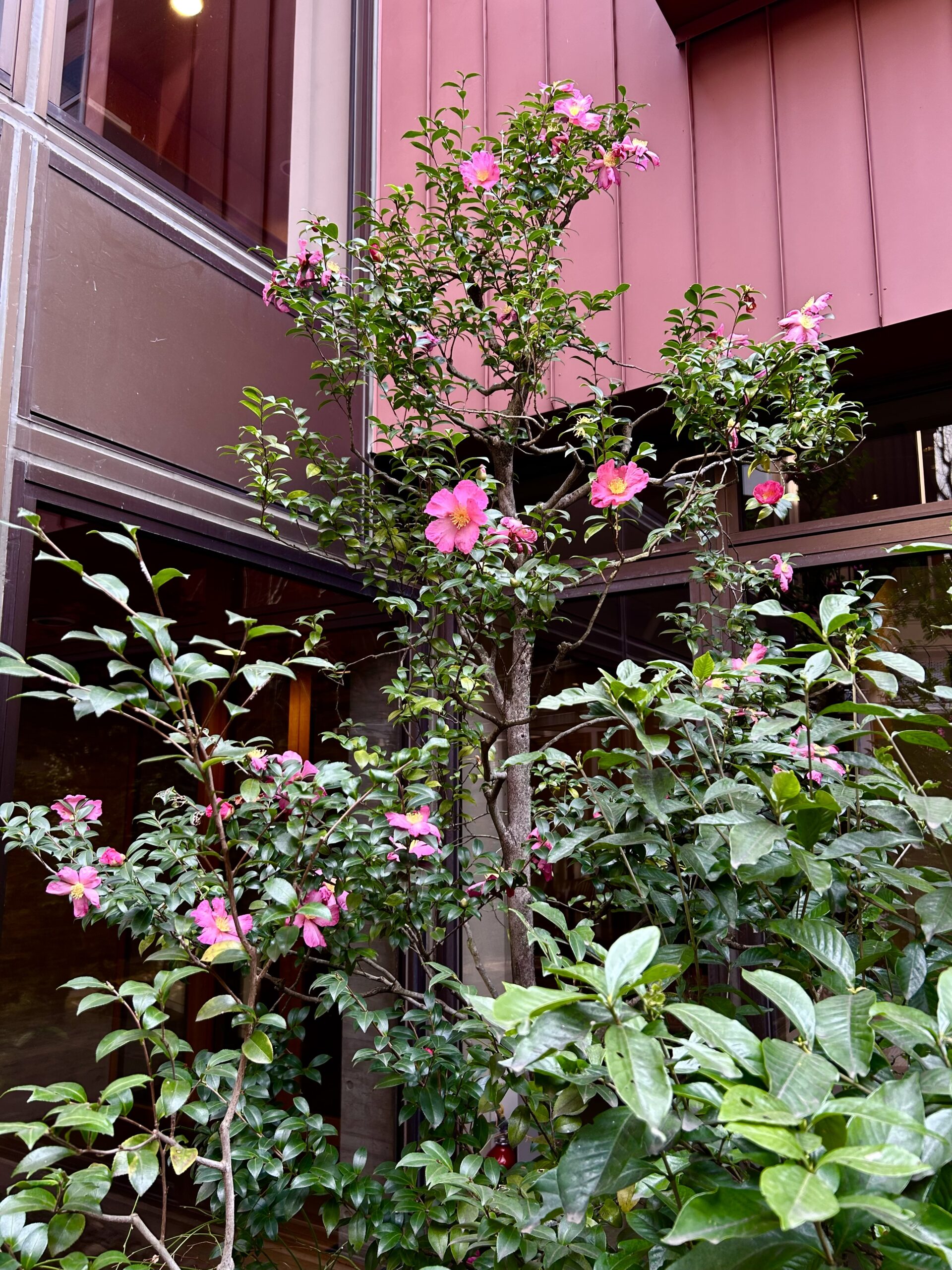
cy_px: 635
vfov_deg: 67.3
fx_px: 953
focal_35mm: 26
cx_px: 476
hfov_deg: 53.1
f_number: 1.5
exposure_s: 1/121
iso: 64
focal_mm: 5.7
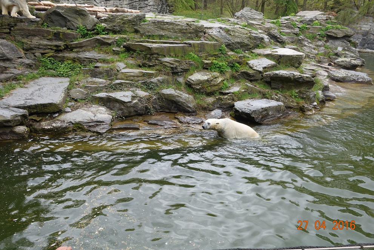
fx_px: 322
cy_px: 122
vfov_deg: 42.3
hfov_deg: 60.3
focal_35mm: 31
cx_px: 187
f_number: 4
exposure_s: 1/80
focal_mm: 11.12
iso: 125
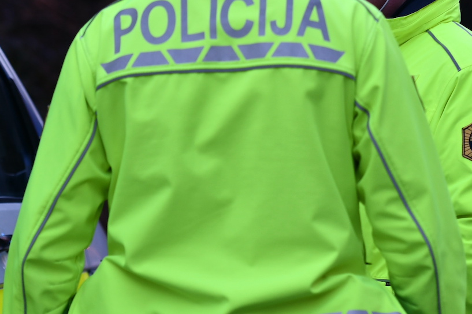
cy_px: 194
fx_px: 3080
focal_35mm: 235
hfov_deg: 8.7
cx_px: 365
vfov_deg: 5.8
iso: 400
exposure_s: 1/500
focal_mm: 100
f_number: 4
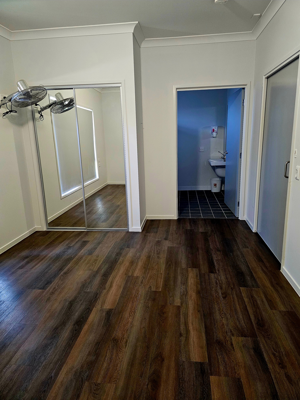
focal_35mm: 23
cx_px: 150
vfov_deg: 73.9
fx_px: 266
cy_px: 200
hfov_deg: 58.9
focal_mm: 6.3
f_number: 1.7
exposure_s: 1/50.3
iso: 800
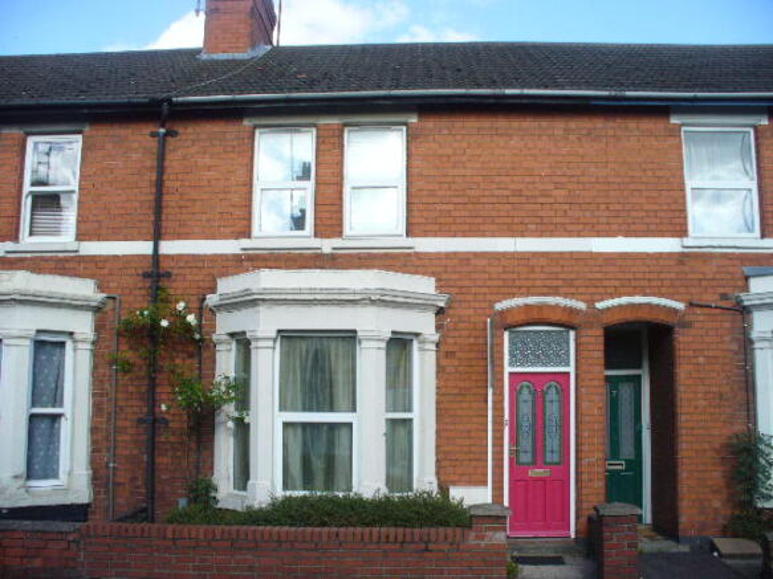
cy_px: 290
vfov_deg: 38.7
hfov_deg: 50.1
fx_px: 826
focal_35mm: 37
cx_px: 386
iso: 80
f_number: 5.6
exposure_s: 1/160
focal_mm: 6.1
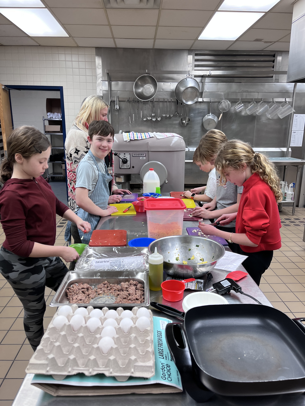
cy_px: 203
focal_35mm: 26
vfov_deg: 67.3
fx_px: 305
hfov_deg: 53.1
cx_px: 152
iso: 100
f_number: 1.6
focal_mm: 5.1
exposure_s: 1/120
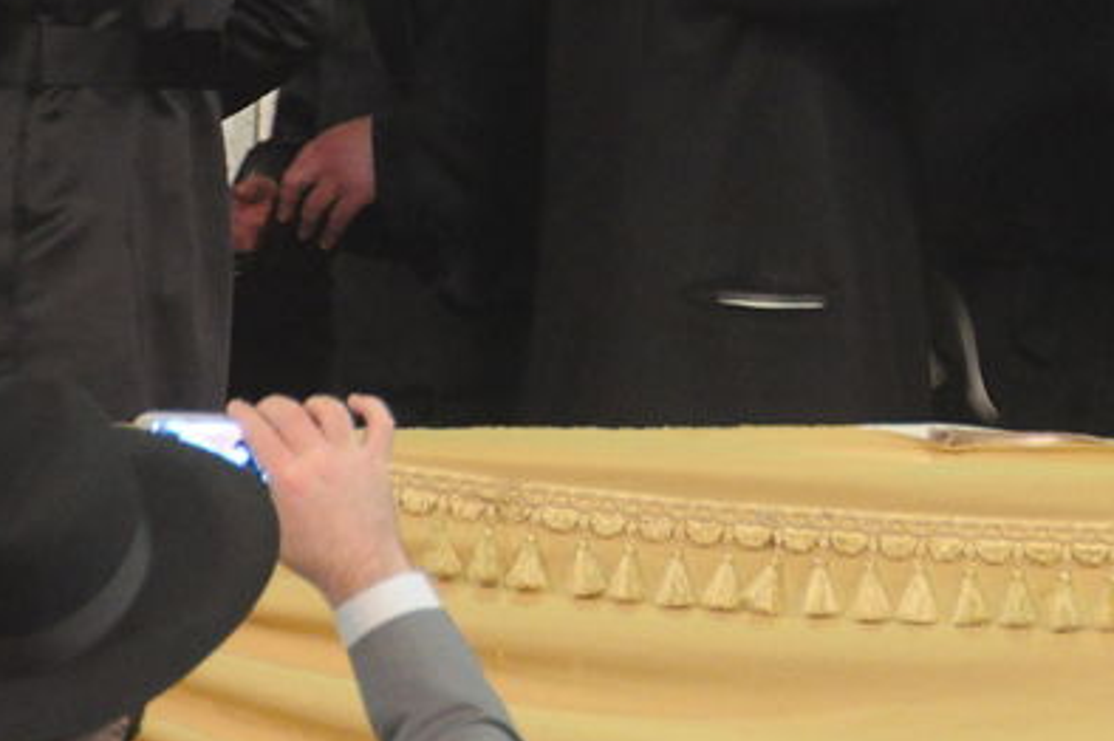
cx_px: 1253
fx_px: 14470
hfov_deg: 4.4
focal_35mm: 468
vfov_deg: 2.9
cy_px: -170
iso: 2000
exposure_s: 1/30
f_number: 5.3
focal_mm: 120
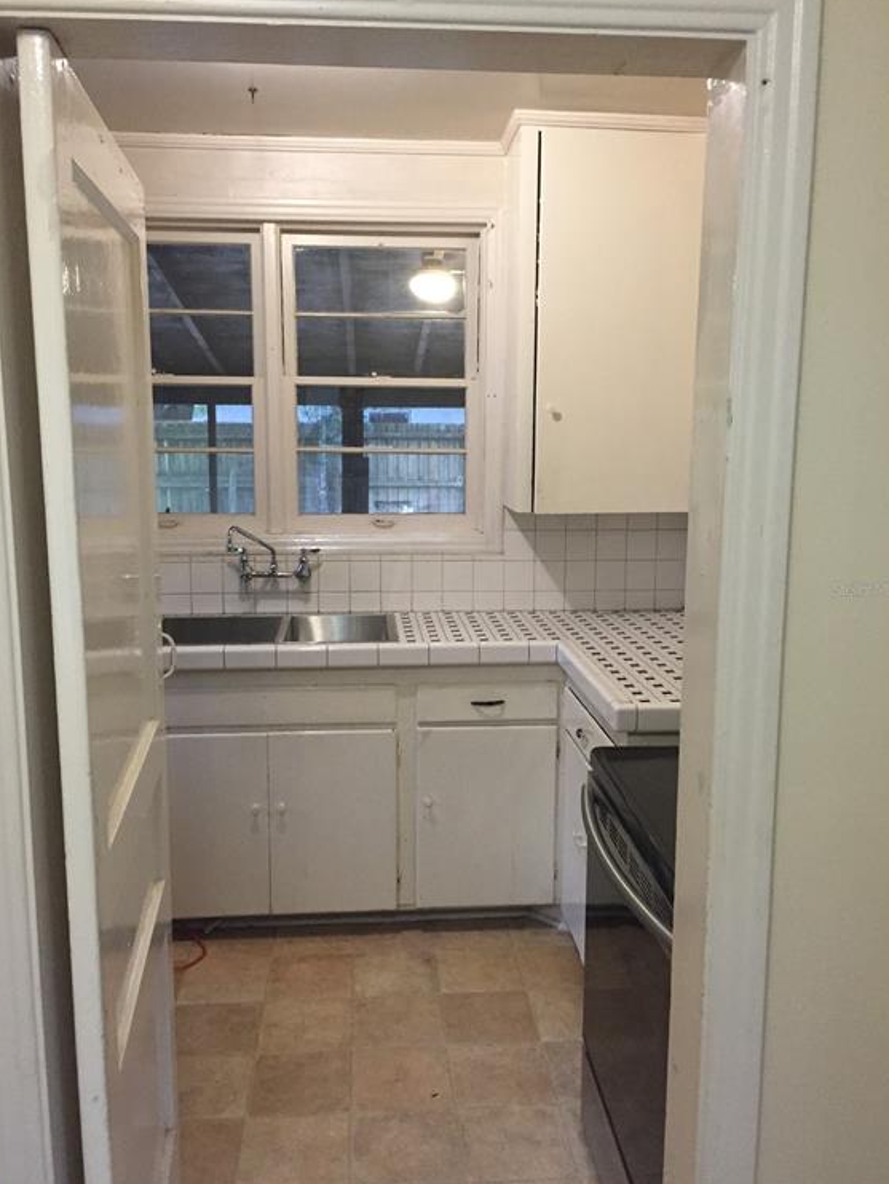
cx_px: 445
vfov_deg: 59.9
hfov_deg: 46.8
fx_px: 1027
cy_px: 589
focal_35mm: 30
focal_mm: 4.15
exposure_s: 1/30
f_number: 2.2
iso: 200
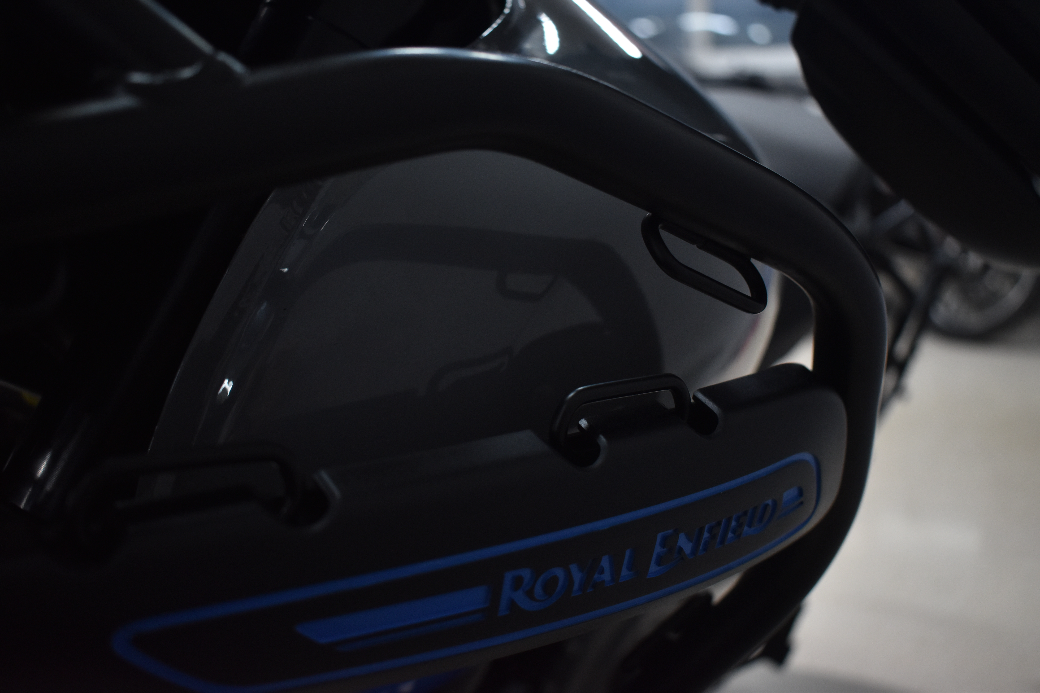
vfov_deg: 35.5
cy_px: 346
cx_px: 520
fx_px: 1083
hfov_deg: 51.3
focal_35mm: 38
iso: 800
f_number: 4
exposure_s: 1/60
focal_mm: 25
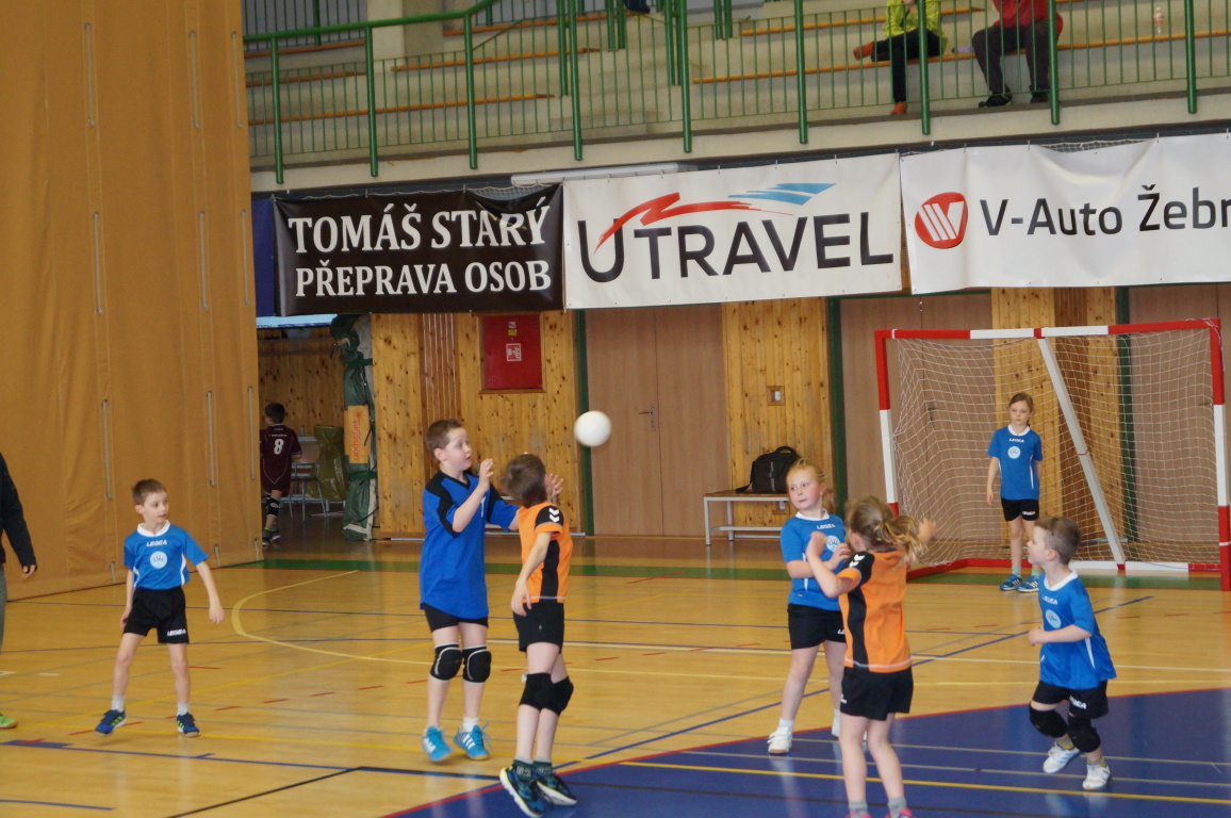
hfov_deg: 24.8
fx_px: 2801
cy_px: 409
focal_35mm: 82
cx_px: 616
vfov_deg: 16.6
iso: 1600
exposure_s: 1/160
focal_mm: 55
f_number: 5.6
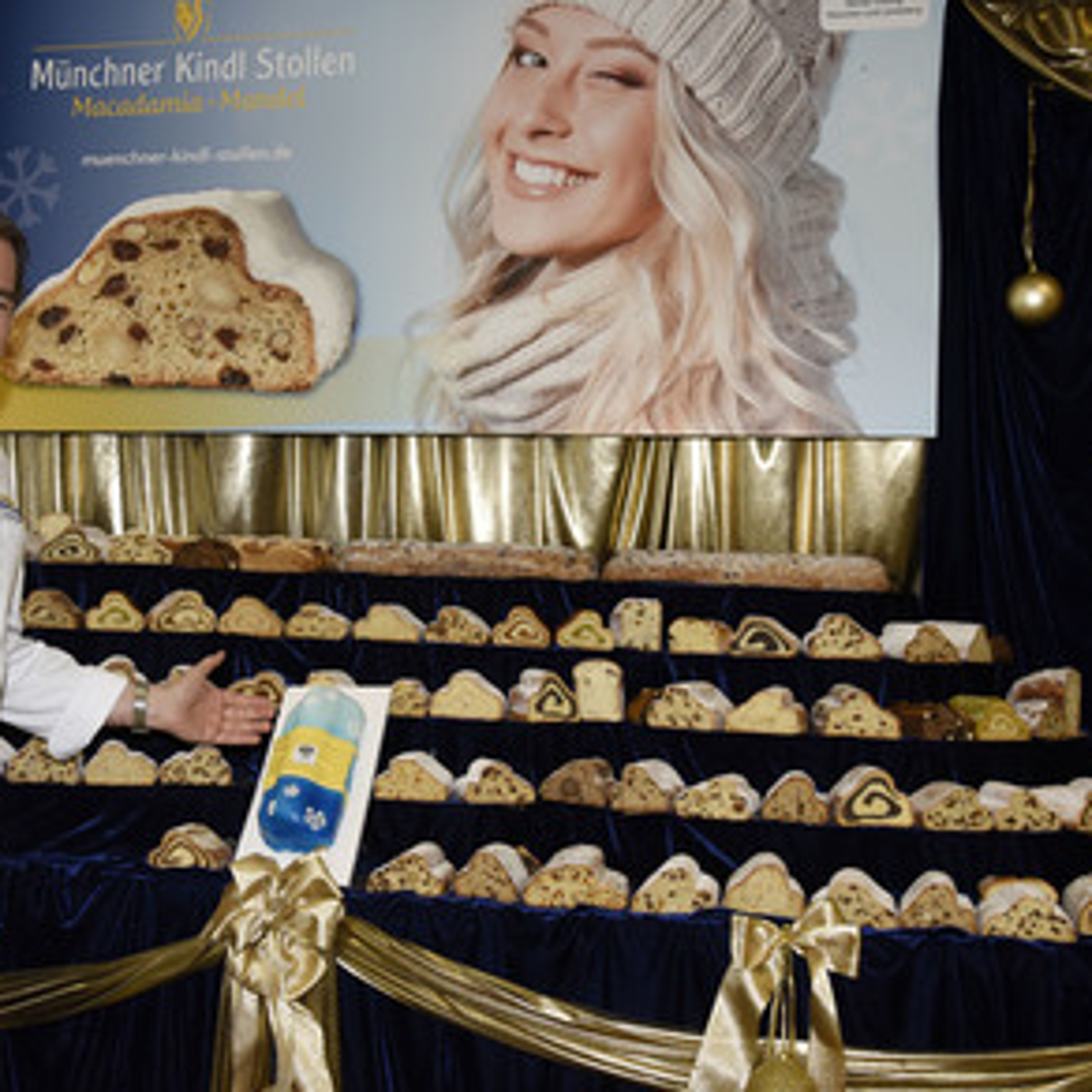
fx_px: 1499
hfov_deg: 39.7
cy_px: 553
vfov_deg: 40.0
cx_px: 406
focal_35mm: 42
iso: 2000
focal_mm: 32
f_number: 6.3
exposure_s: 1/125
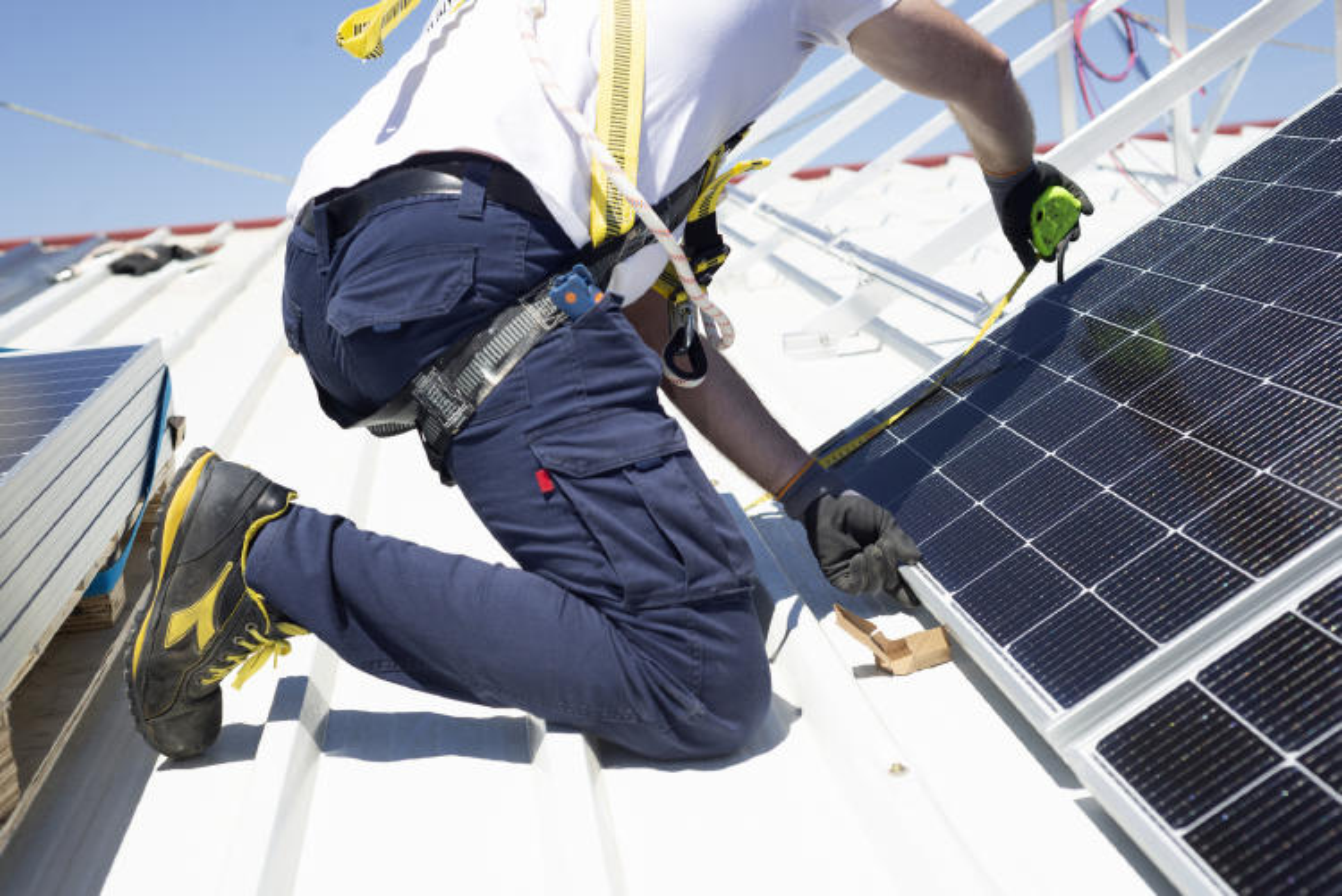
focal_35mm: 50
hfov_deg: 39.6
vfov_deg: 27.0
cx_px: 671
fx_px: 1865
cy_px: 448
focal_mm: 50
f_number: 5.6
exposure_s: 1/640
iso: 100
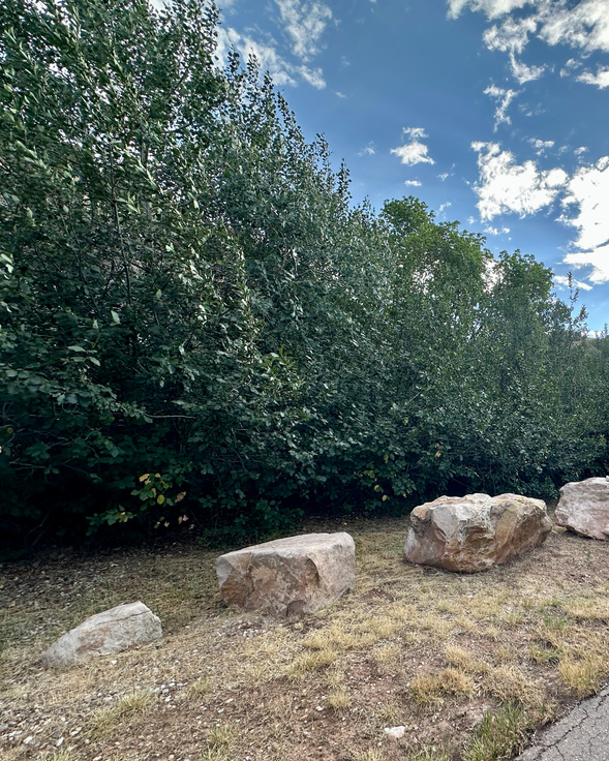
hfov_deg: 65.0
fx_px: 428
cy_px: 372
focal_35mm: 19
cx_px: 481
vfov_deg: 83.3
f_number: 2.2
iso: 40
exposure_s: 1/553
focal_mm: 2.22
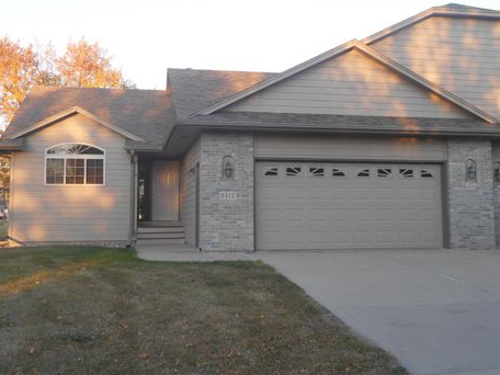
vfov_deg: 32.2
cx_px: 253
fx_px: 650
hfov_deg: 42.1
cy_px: 173
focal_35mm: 45
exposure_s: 1/50
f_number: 3.9
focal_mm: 7.2
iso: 80
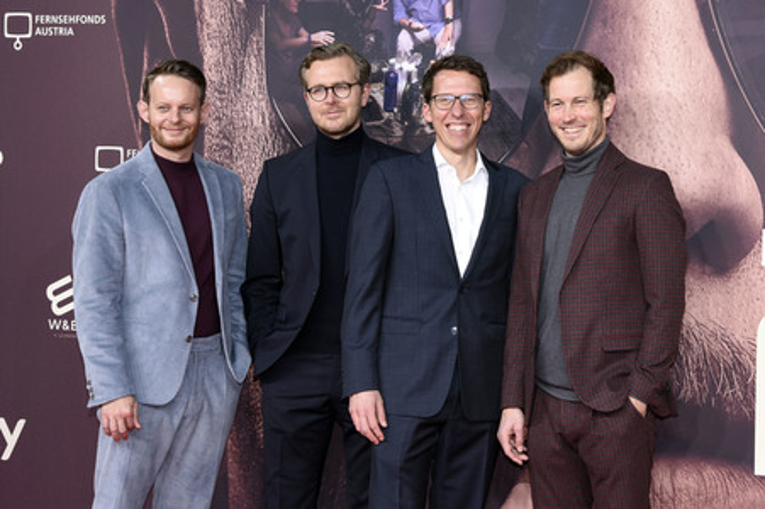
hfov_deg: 34.5
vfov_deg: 23.3
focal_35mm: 58
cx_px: 382
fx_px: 1232
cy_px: 254
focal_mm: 58
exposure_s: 1/160
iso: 500
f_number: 8
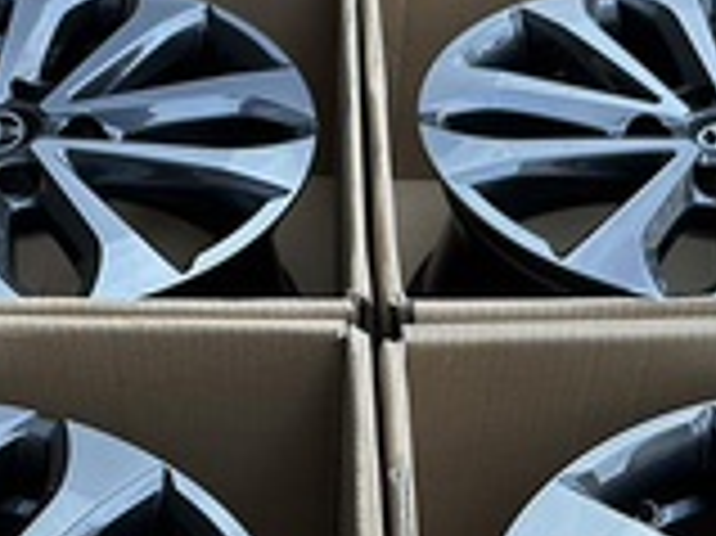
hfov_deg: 28.5
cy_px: 617
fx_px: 1405
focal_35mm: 68
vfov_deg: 20.4
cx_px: 306
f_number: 1.78
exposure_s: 1/121
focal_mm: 6.86
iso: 250
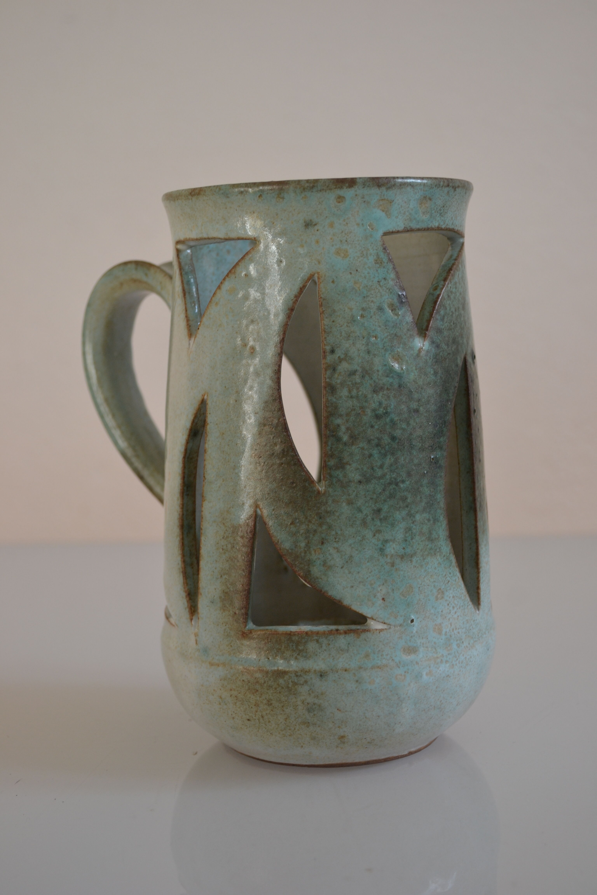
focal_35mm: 54
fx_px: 1343
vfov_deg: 36.9
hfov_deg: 25.1
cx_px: 298
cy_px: 448
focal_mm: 36
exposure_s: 1/125
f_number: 5.6
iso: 320
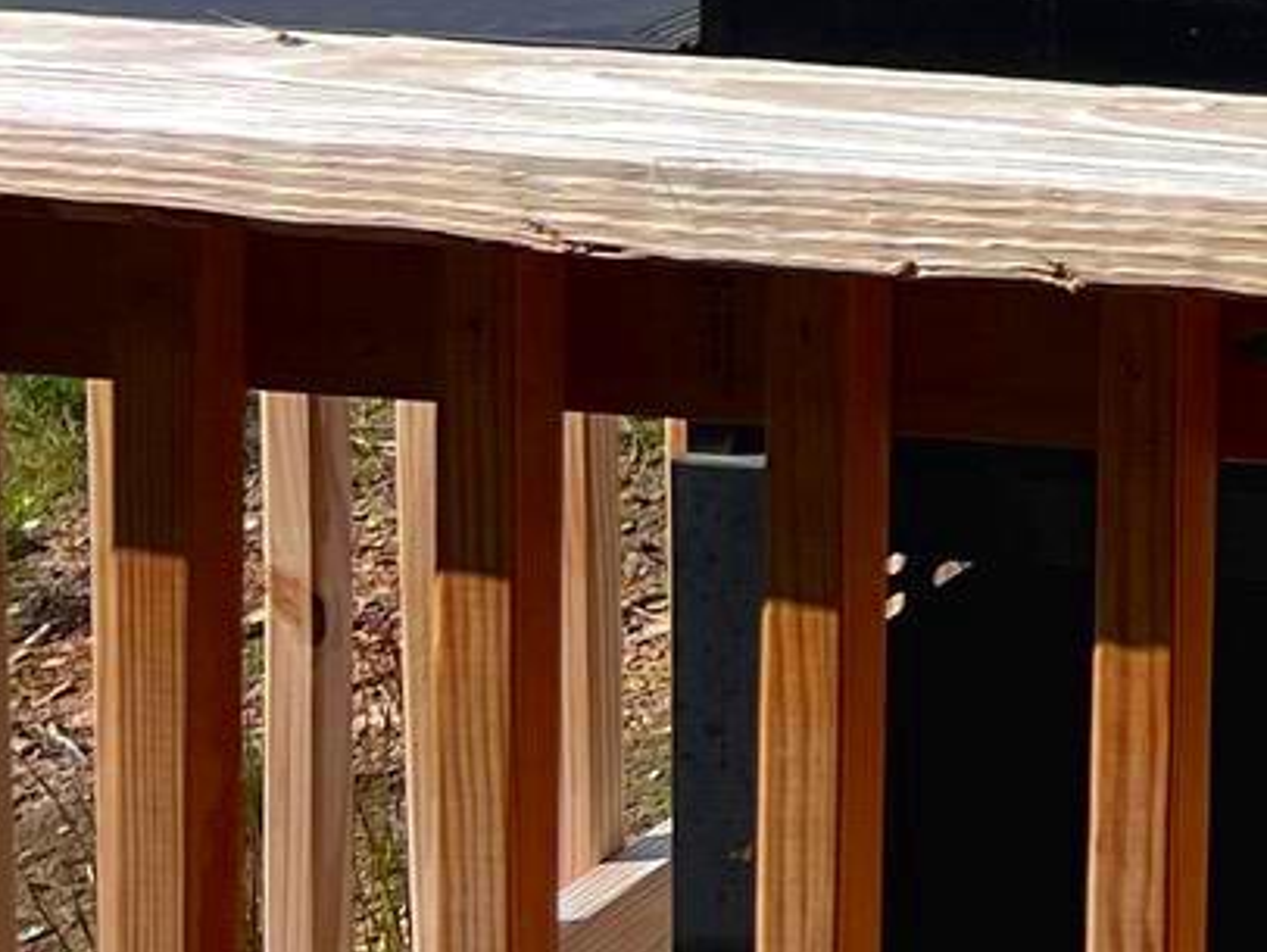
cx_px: 2968
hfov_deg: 12.2
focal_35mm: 131
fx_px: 4798
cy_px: -671
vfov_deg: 10.7
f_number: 1.5
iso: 50
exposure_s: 1/5319
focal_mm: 5.7
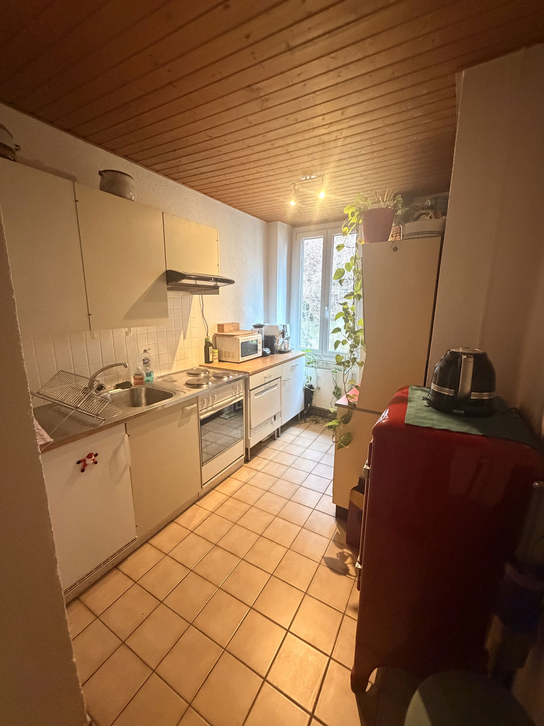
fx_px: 293
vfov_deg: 102.1
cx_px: 272
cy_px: 363
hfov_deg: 85.7
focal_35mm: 14
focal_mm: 2.22
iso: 1000
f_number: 2.2
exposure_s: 1/59
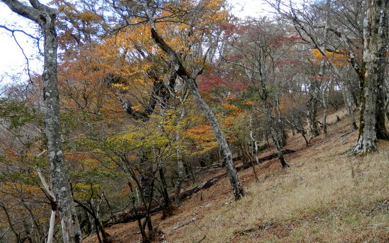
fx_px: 456
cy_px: 145
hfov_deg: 46.2
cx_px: 196
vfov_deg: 29.8
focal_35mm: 43
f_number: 3.7
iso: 80
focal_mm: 7.3
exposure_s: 1/100
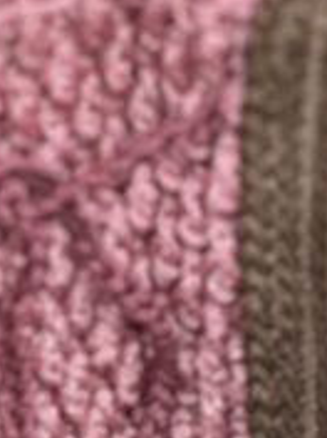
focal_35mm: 349
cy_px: -262
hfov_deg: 4.2
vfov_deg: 5.6
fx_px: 4412
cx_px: -45
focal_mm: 9
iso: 50
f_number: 2.8
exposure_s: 1/121
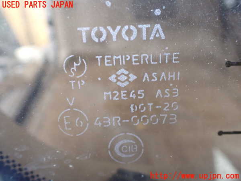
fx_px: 209
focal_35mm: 30
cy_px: 90
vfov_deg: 46.8
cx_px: 120
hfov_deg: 60.0
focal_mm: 5.4
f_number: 2.3
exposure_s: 1/40
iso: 800
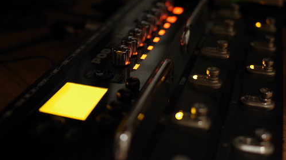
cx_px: 143
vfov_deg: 21.8
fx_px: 417
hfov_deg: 37.9
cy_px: 69
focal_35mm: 55
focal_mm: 35
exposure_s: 1/4
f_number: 2
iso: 400
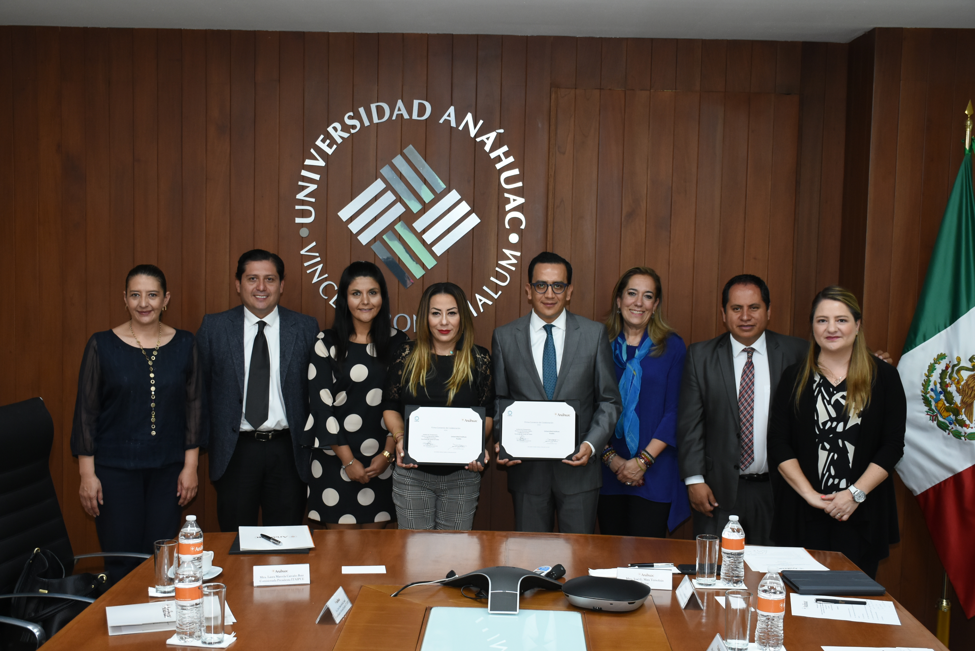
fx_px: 1219
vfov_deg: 29.9
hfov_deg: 43.6
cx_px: 488
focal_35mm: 45
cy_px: 326
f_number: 5.6
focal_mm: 30
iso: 800
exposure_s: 1/80
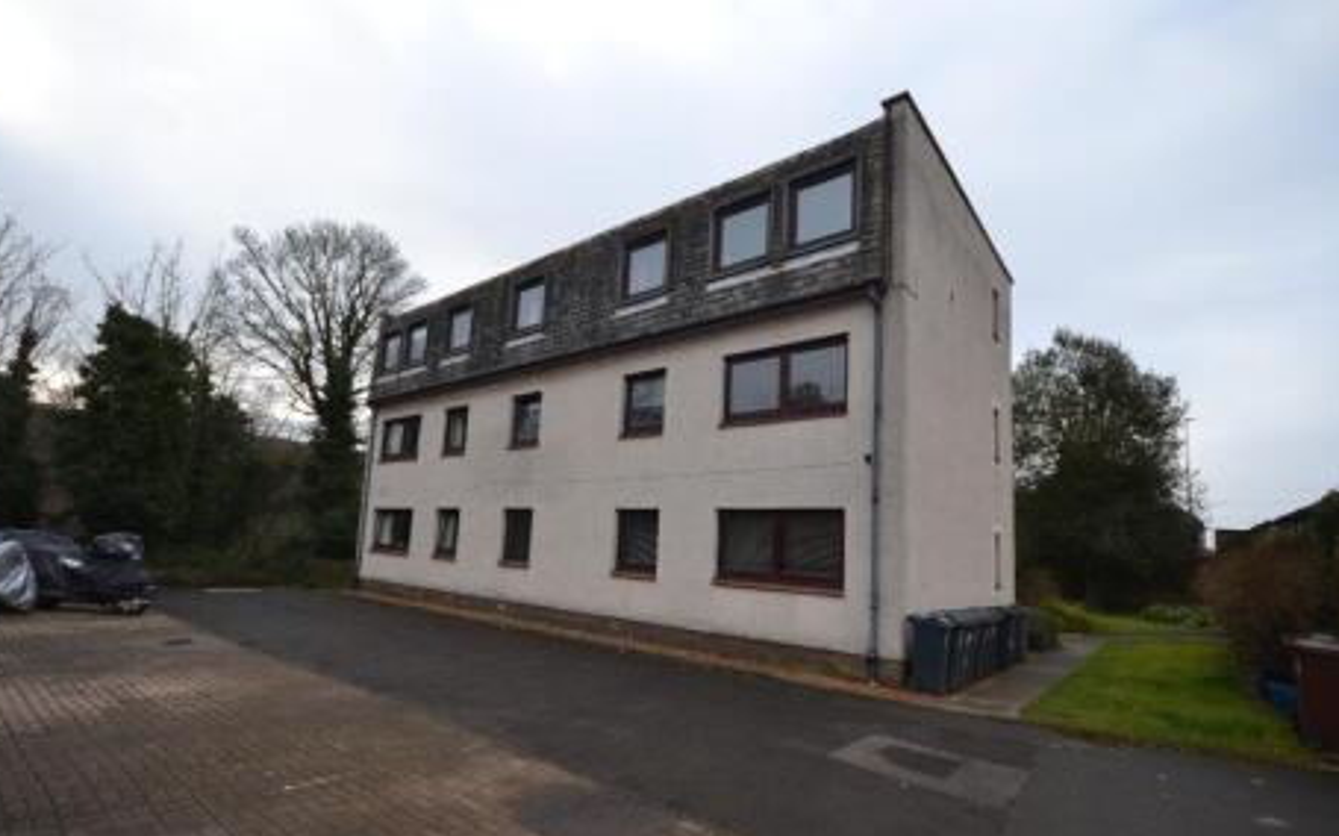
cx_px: 656
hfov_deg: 97.8
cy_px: 461
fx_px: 584
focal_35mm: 16
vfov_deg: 71.0
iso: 160
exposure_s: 1/125
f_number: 5.6
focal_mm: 10
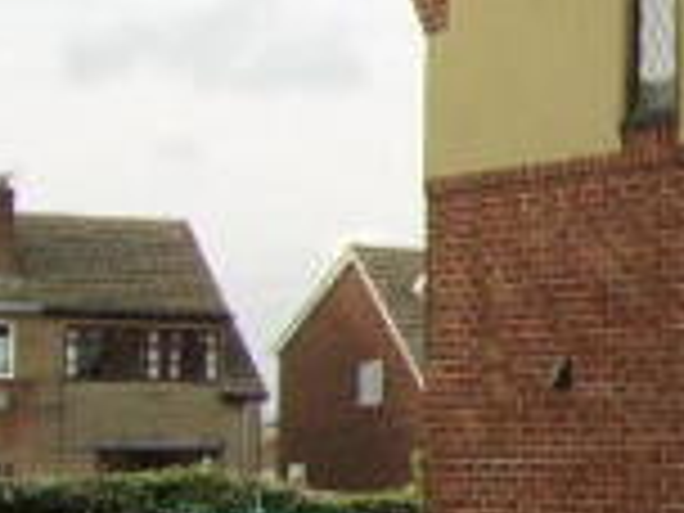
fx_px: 2351
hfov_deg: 14.9
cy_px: 259
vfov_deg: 12.5
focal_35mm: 119
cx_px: 1145
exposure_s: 1/136
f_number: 5.6
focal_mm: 8.13
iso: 71
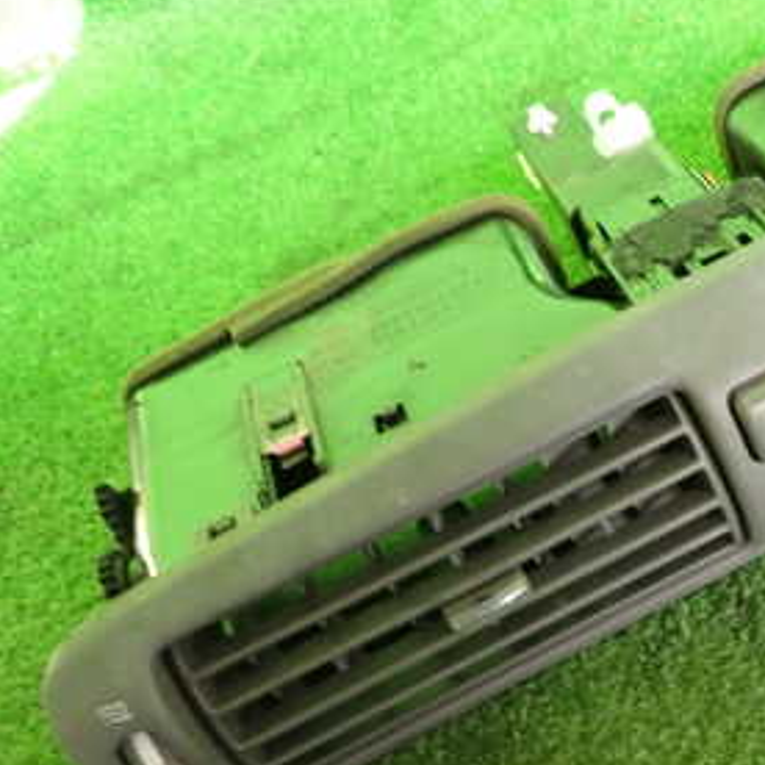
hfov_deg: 32.9
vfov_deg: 35.2
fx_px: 1200
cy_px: 468
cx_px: 737
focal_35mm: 48
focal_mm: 4.5
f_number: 2
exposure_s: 1/60
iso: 200
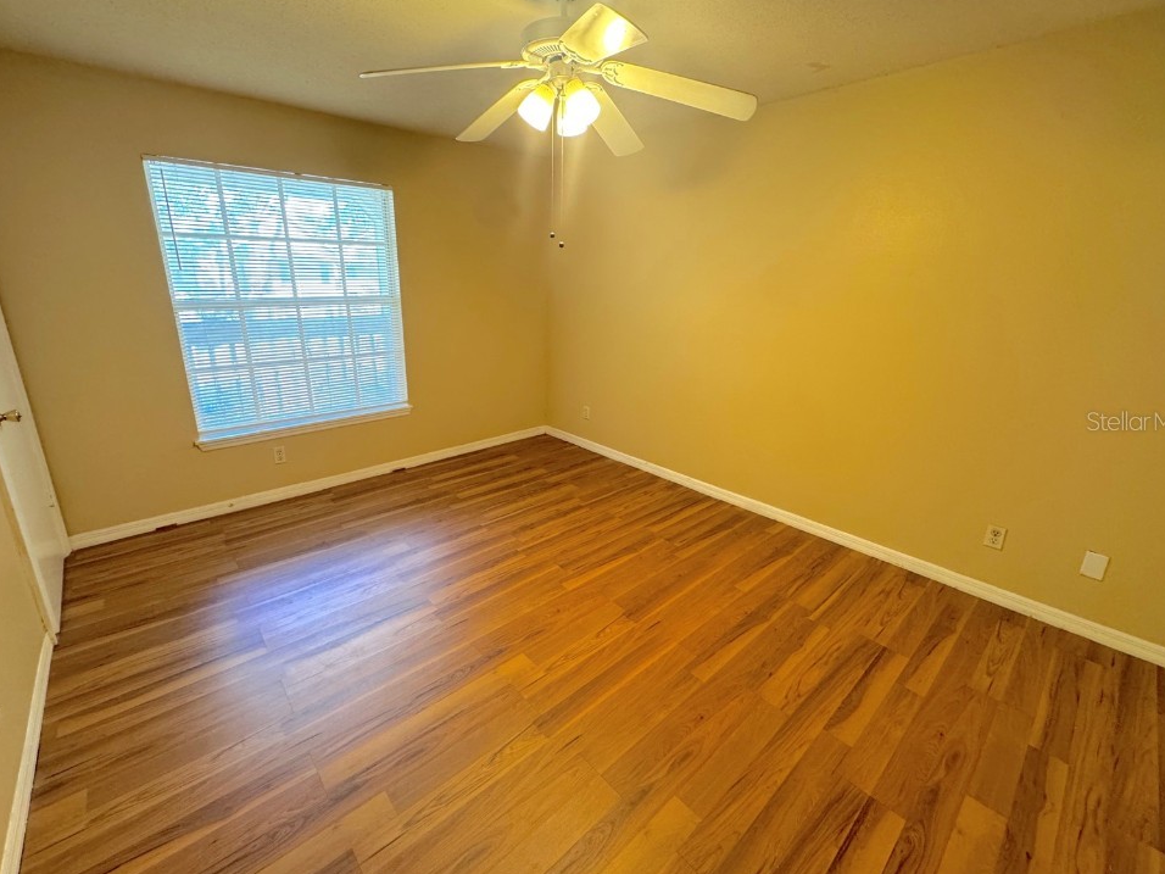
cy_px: 421
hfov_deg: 98.2
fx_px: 505
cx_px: 578
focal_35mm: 15
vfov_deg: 81.7
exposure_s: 1/60
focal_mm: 2.22
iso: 400
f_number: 2.2
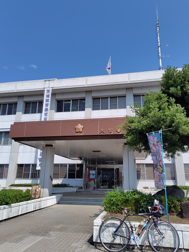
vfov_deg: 67.3
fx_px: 189
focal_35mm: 26
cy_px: 125
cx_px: 95
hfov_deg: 53.0
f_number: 1.9
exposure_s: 1/2007
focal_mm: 5.6
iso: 50
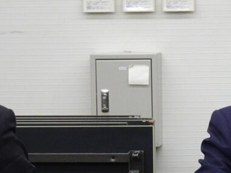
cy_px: 160
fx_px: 1496
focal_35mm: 224
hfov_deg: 8.7
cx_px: 287
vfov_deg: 6.6
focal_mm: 13.05
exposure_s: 1/100
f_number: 5
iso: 800
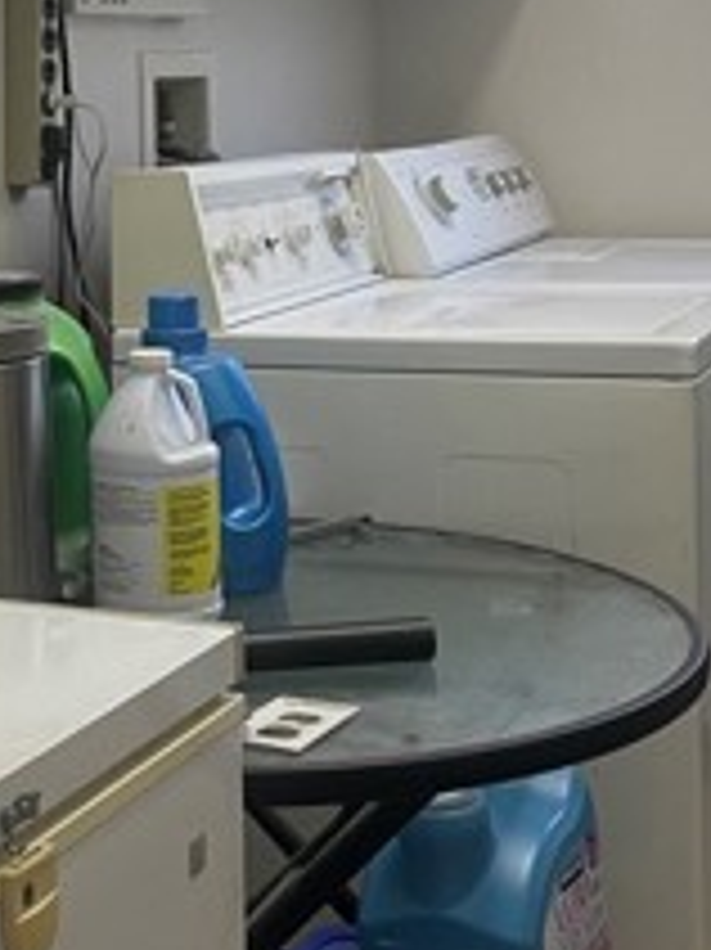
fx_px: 2166
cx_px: 40
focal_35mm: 79
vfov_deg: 24.5
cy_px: 261
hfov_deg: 18.3
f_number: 1.6
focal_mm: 4.2
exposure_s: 1/60
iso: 80
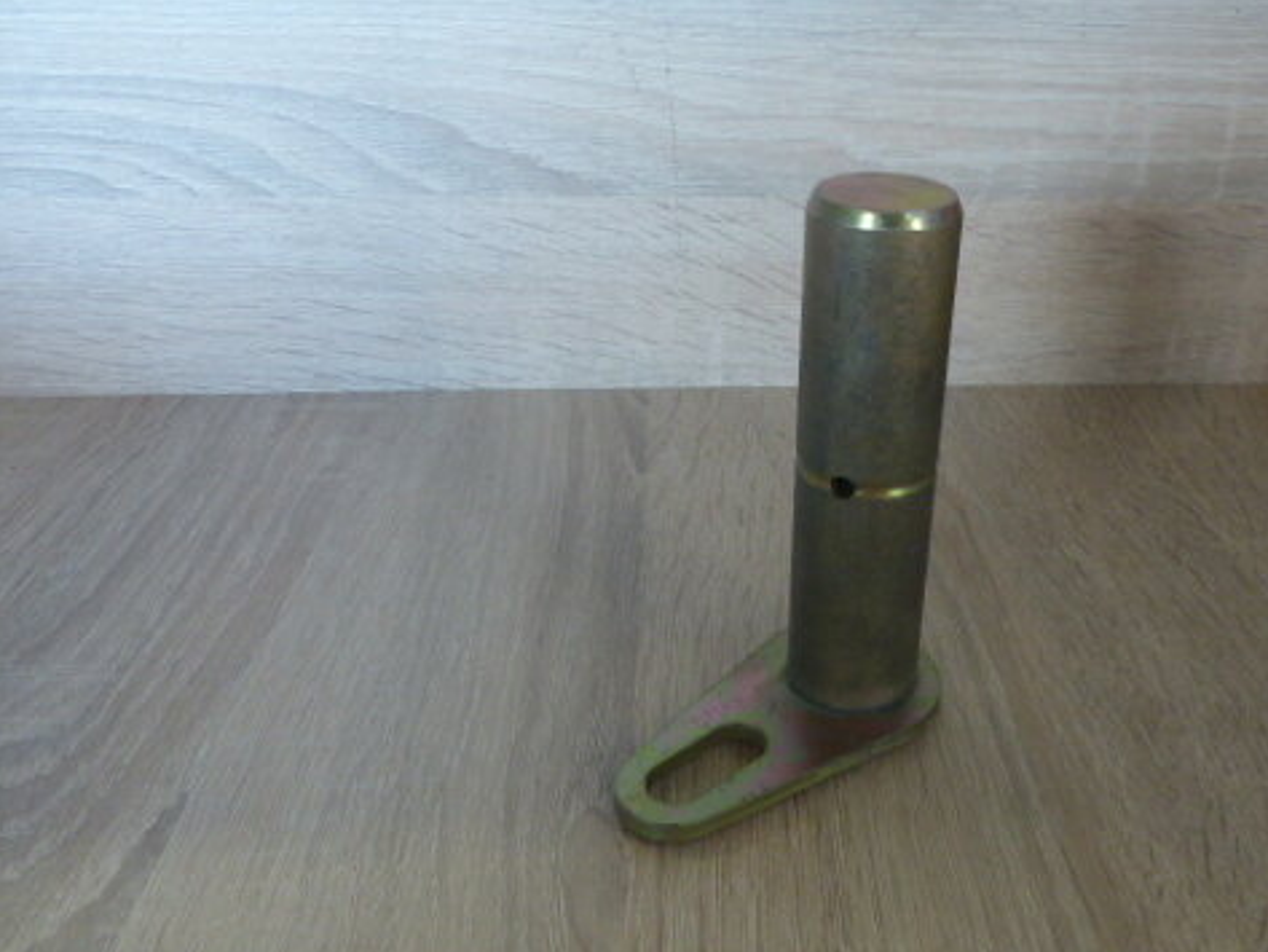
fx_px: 1209
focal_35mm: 33
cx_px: 796
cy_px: 469
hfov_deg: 54.7
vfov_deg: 43.0
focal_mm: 4.5
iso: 250
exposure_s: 1/60
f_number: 2.8
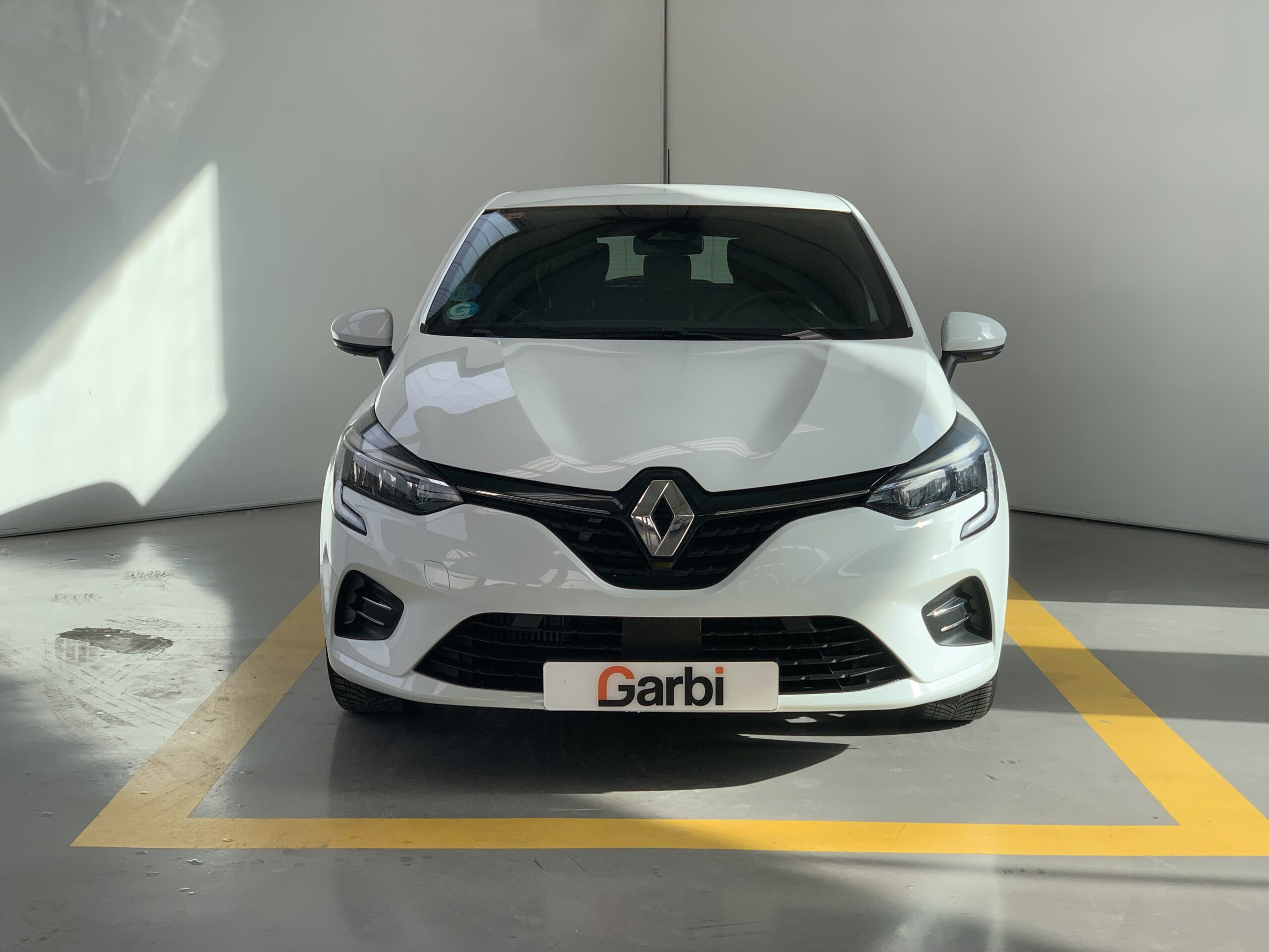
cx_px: 634
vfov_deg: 28.0
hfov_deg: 36.8
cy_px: 476
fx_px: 1906
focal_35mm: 52
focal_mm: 6
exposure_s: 1/285
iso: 16
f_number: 2.4
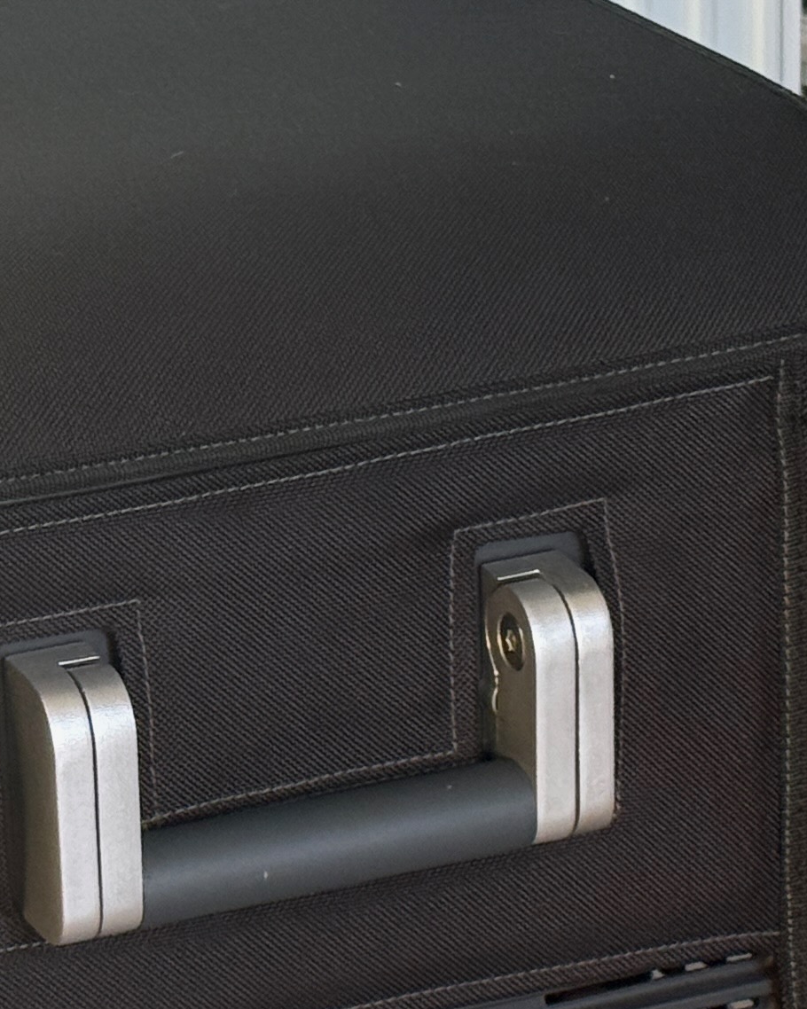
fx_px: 4957
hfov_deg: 9.3
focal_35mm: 166
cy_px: 482
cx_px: 99
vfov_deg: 11.6
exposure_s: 1/112
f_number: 1.78
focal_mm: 6.76
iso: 100
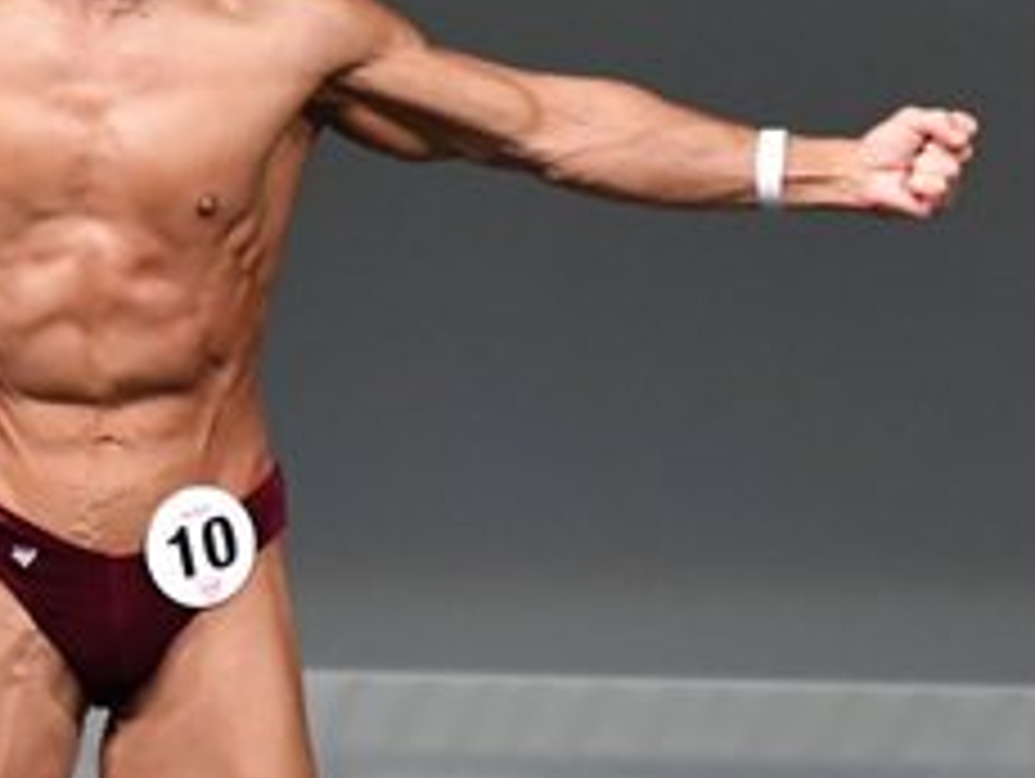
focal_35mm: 1212
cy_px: 531
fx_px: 36276
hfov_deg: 1.6
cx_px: 101
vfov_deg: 1.2
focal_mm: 250
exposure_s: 1/400
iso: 4000
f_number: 5.6
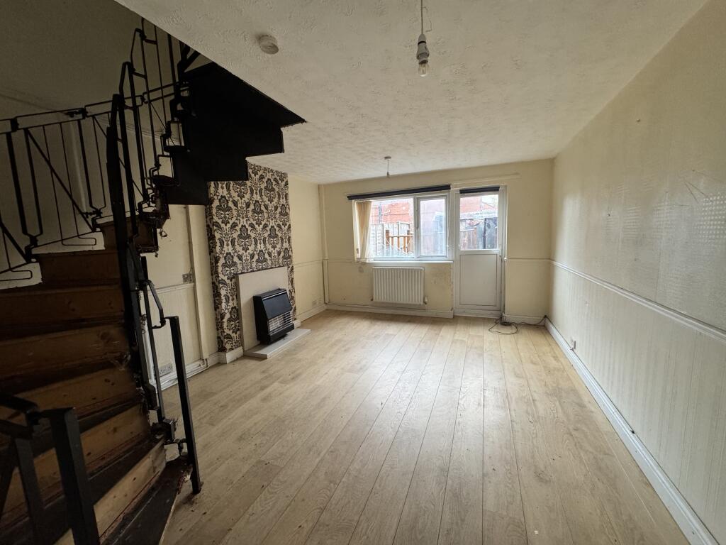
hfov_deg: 102.1
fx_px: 294
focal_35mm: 14
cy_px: 272
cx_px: 363
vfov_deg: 85.7
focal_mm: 2.22
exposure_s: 1/70
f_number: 2.2
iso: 320
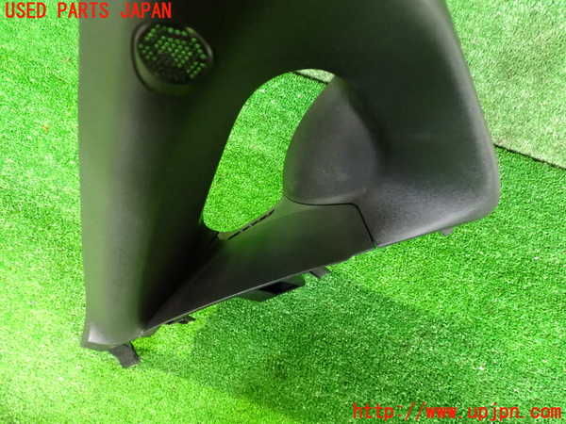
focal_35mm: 30
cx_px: 283
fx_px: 491
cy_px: 212
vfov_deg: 46.8
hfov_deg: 60.0
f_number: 2.3
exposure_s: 1/30
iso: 1600
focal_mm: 5.4
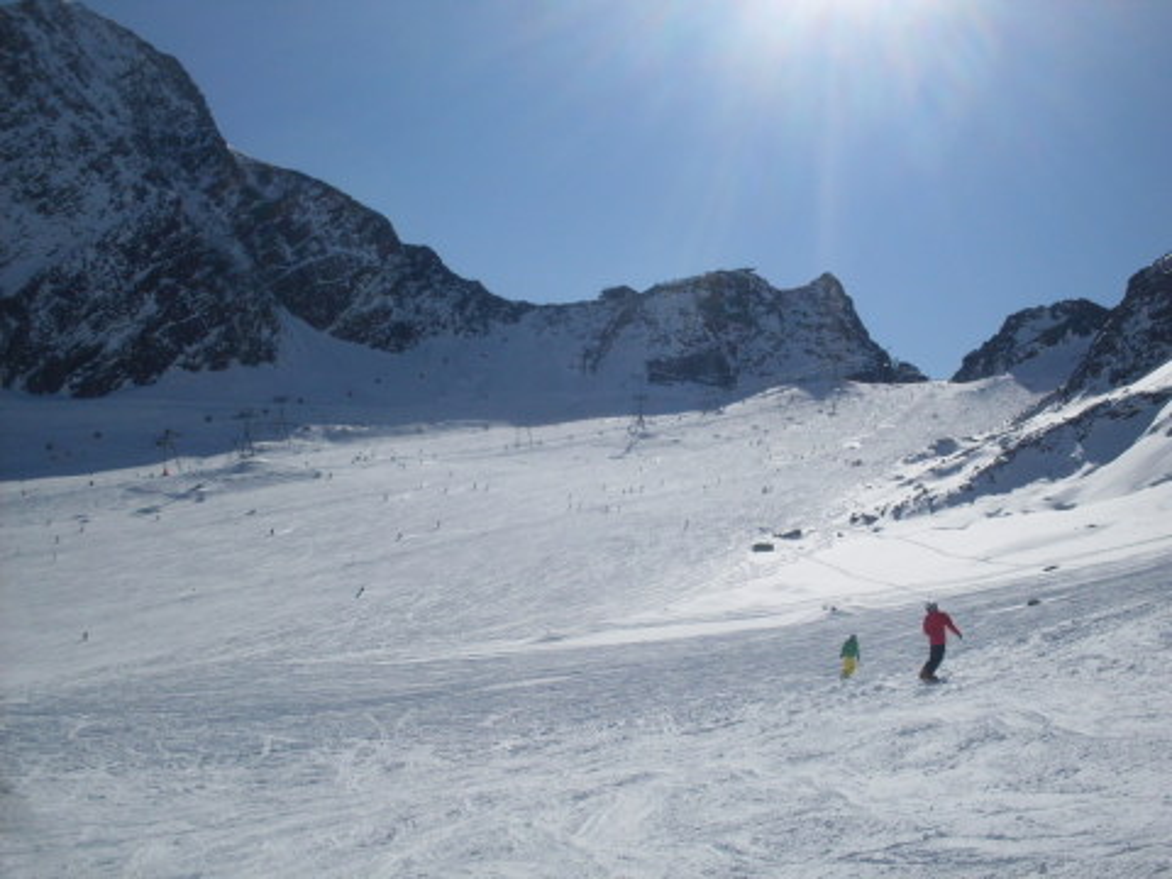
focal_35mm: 38
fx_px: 1287
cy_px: 440
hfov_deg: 49.0
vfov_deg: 37.7
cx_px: 586
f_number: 8.4
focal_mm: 6.3
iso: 80
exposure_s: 1/750
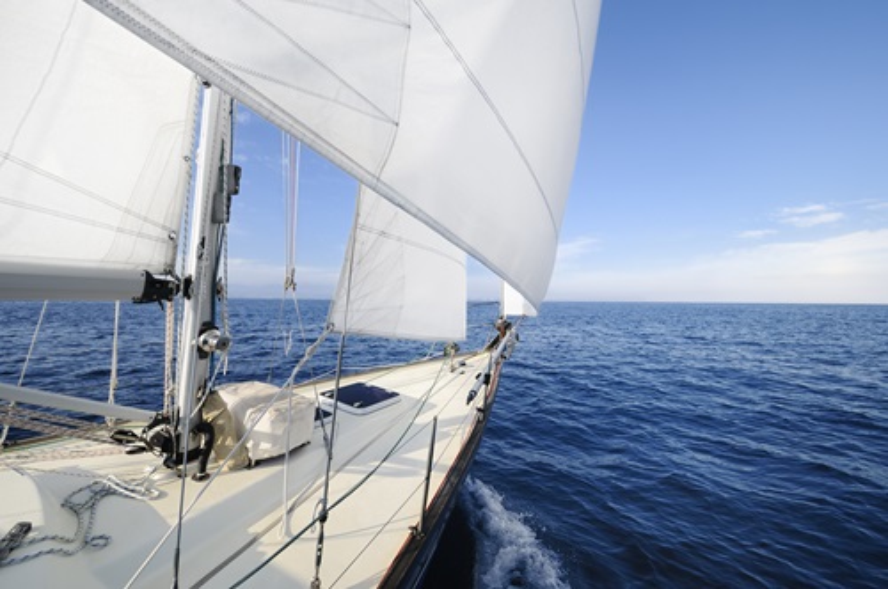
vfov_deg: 77.2
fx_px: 370
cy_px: 294
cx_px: 444
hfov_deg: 100.5
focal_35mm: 15
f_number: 8
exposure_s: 1/400
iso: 200
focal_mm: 10
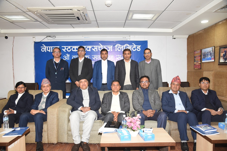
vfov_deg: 53.1
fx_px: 151
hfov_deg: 73.7
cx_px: 114
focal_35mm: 24
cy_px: 76
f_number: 5.6
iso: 1600
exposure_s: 1/125
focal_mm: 24
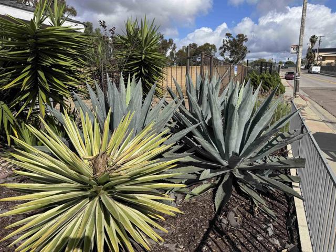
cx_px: 168
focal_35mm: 24
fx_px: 233
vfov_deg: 56.8
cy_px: 126
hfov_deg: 71.6
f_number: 1.78
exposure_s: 1/7092
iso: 80
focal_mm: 6.76
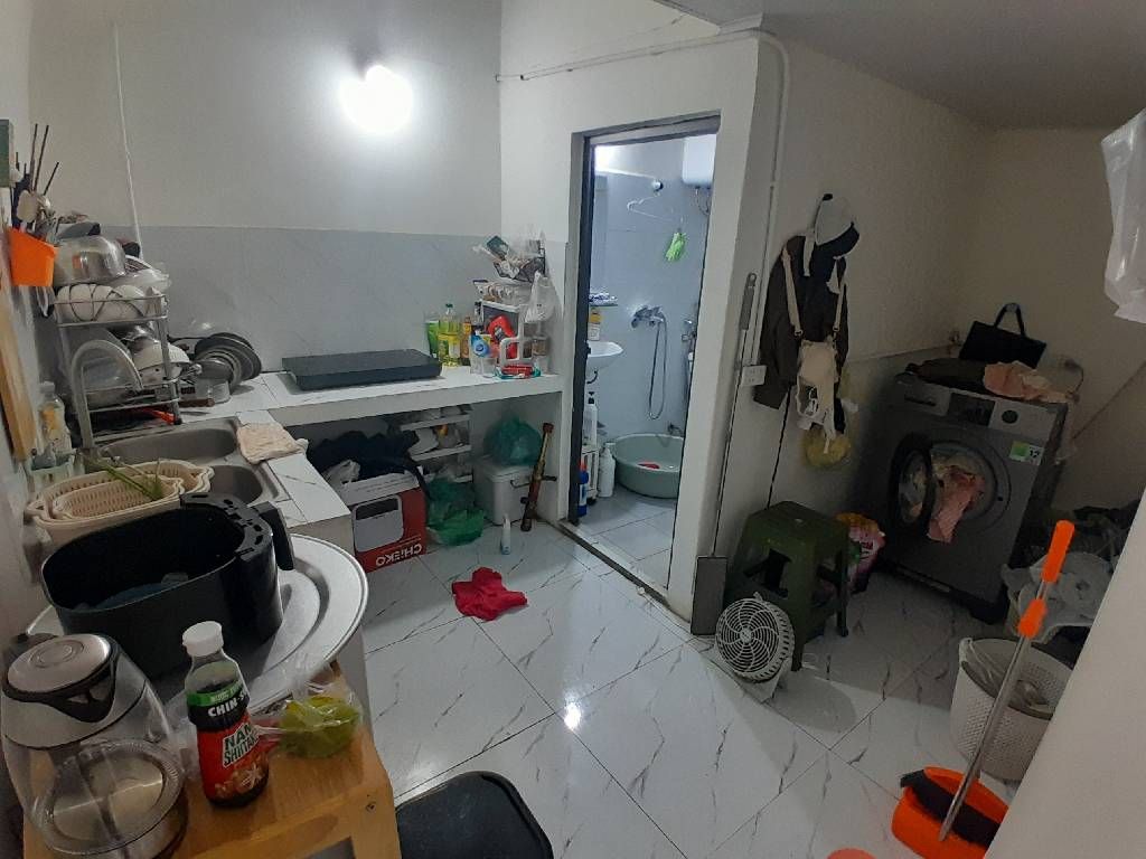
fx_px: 563
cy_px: 430
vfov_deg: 74.7
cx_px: 573
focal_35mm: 17
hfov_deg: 91.0
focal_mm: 1.46
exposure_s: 1/33
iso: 160
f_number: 2.2
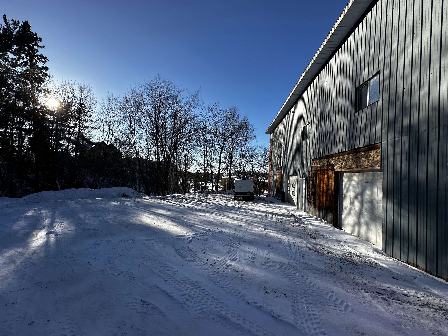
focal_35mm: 15
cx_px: 212
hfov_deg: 98.1
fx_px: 194
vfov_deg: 81.7
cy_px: 177
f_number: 2.2
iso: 50
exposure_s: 1/1742
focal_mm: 2.22
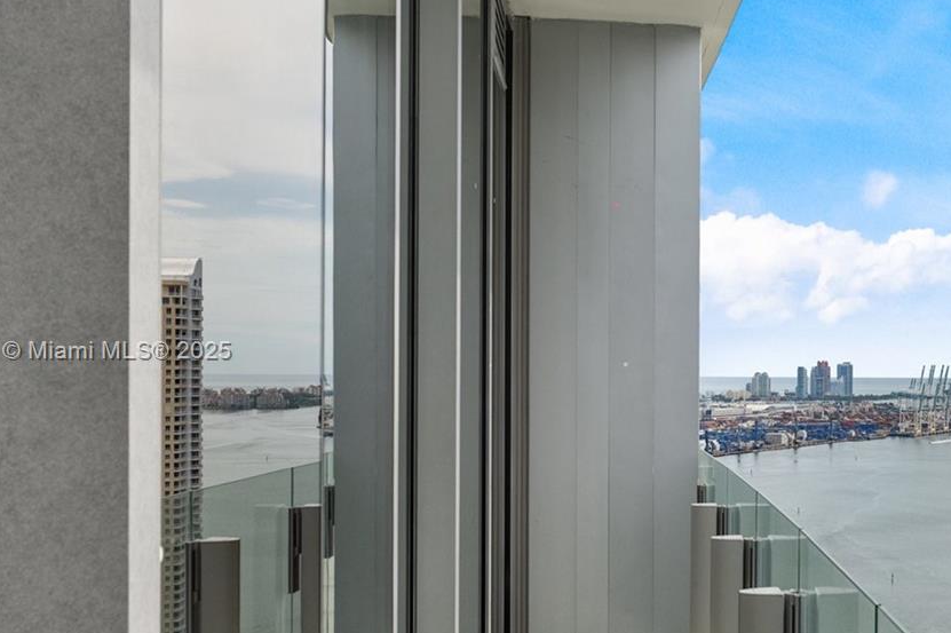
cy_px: 353
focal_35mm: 52
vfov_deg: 25.9
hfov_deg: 36.7
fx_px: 1373
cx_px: 780
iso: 320
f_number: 7.1
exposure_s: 1/1250
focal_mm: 18
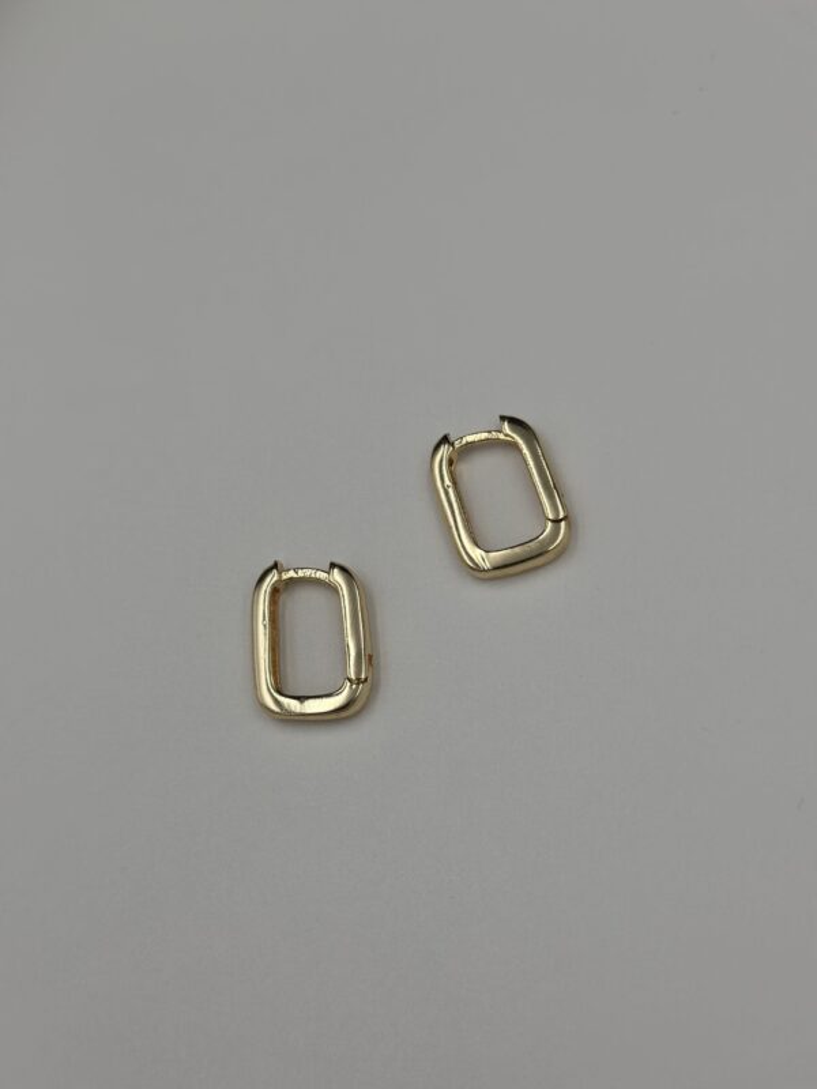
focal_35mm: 48
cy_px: 544
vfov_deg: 39.7
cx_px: 408
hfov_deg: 30.3
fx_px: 1511
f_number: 1.78
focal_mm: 6.86
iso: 80
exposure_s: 1/1751
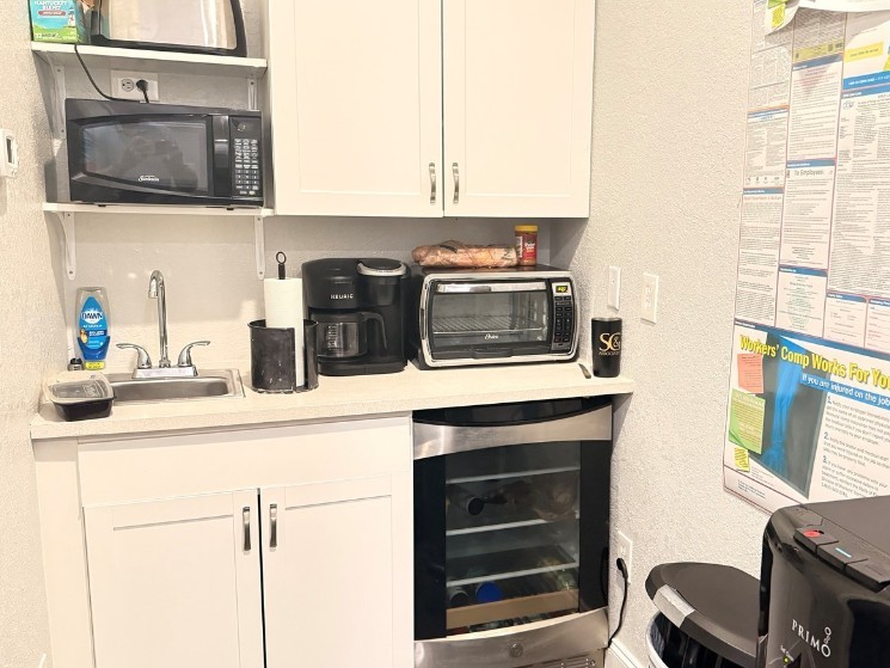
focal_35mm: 33
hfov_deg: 55.0
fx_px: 849
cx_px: 526
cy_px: 342
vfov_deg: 43.0
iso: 1000
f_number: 1.78
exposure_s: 1/30
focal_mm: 6.76
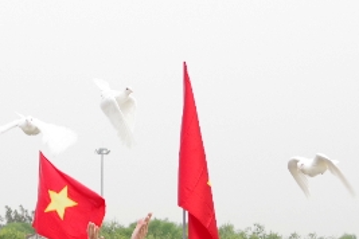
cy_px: 213
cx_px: 51
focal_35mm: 126
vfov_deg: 10.8
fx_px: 1256
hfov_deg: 16.1
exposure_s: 1/500
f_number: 5
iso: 400
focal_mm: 28
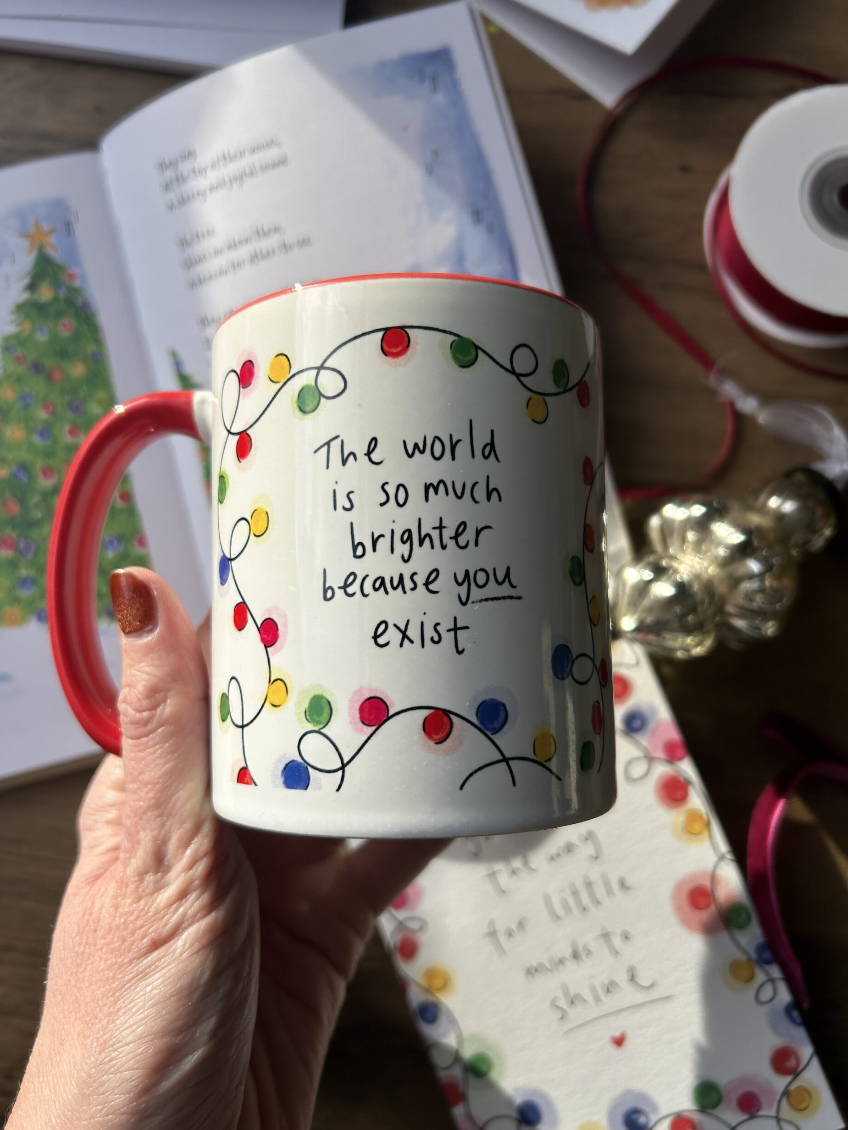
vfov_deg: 65.3
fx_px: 882
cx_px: 419
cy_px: 563
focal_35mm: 27
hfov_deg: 51.4
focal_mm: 5.7
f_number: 1.5
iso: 50
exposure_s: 1/808
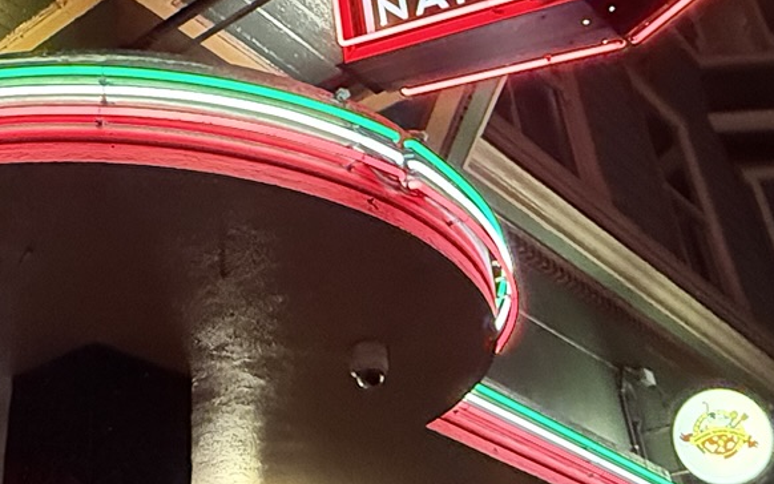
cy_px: 120
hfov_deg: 38.4
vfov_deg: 25.1
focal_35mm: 51
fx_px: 1076
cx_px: 181
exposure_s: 1/60
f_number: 2.2
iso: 1250
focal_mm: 2.22
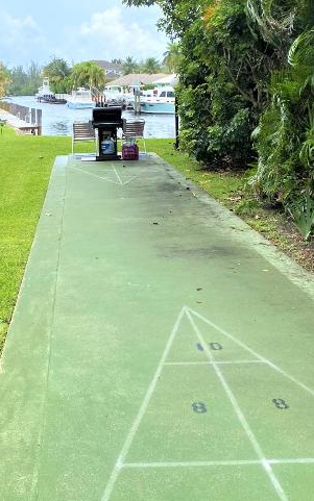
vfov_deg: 45.0
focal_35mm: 44
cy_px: 199
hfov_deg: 28.8
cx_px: 81
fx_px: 602
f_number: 1.8
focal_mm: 4.25
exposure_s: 1/1504
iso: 32
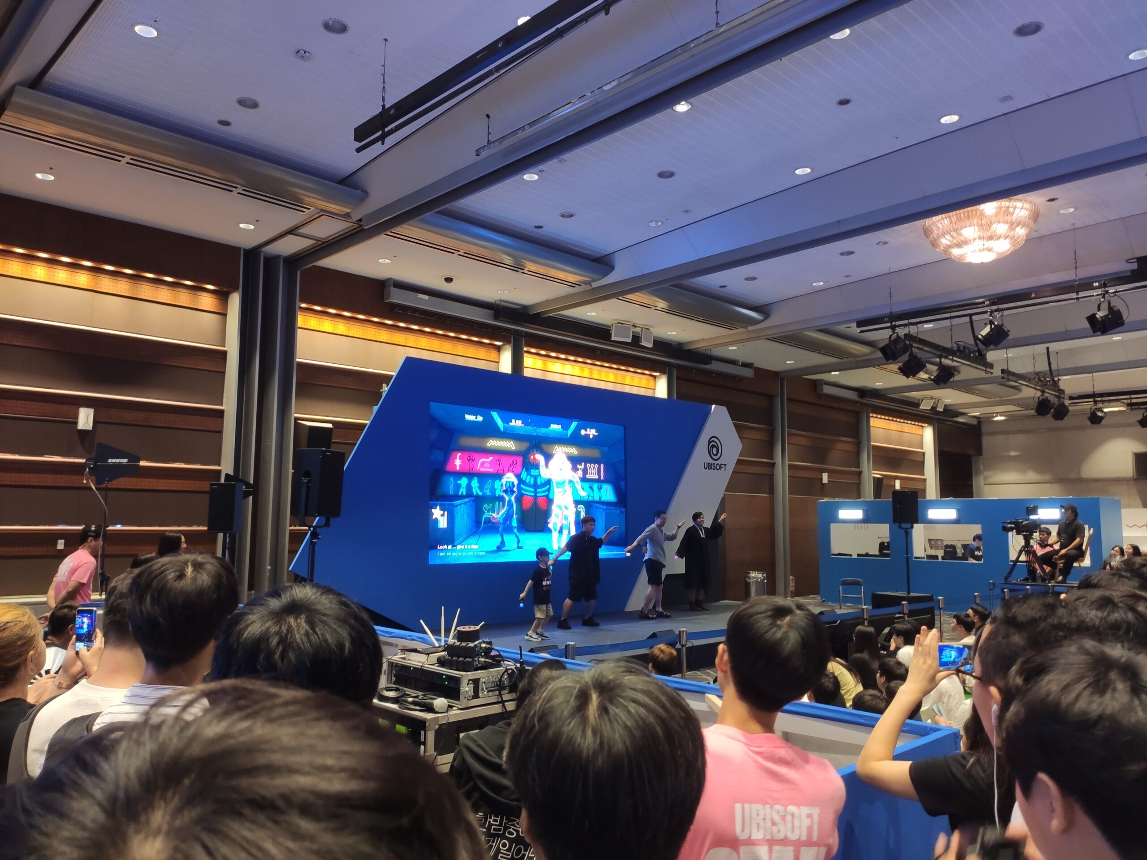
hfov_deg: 67.3
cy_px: 430
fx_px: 862
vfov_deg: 53.1
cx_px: 574
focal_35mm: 26
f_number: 1.75
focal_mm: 4.77
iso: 420
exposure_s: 1/30
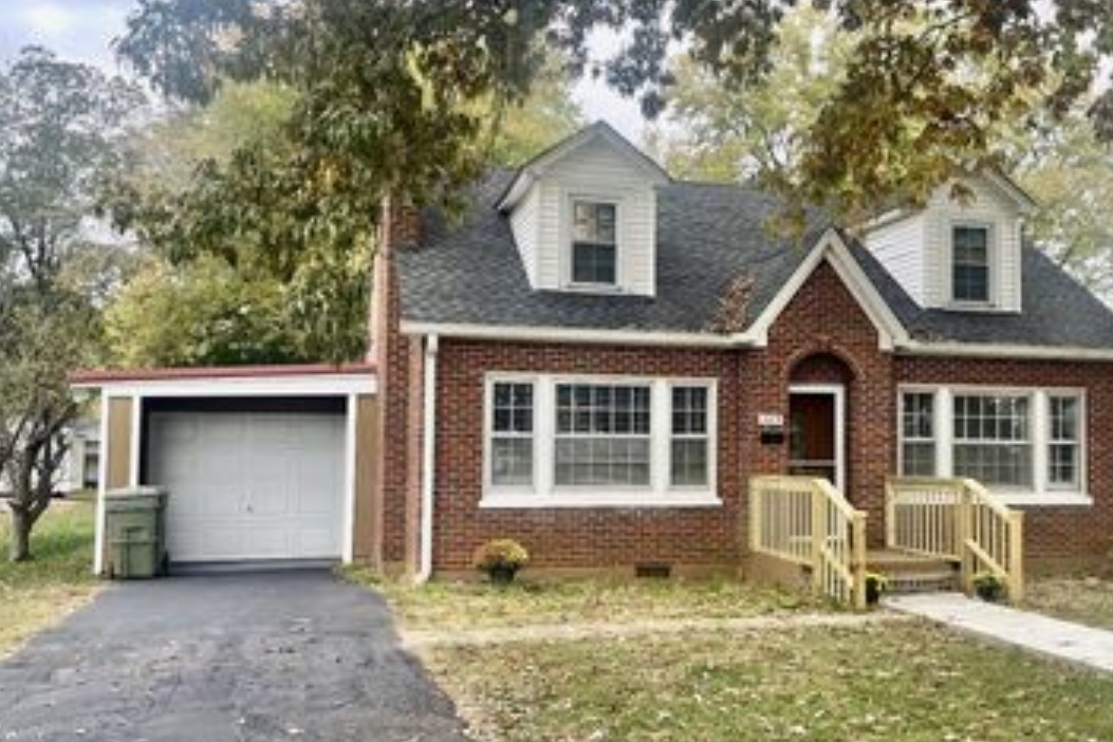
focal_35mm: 37
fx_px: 1144
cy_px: 395
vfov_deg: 35.9
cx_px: 691
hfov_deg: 51.4
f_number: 1.6
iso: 125
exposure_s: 1/121
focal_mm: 5.1
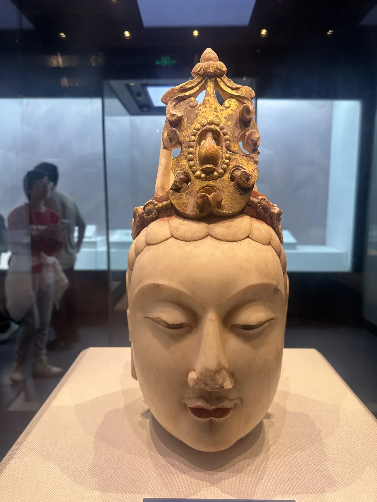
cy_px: 251
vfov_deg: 71.6
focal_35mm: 24
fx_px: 349
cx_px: 188
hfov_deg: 56.8
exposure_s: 1/50
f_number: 1.78
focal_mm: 6.86
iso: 125
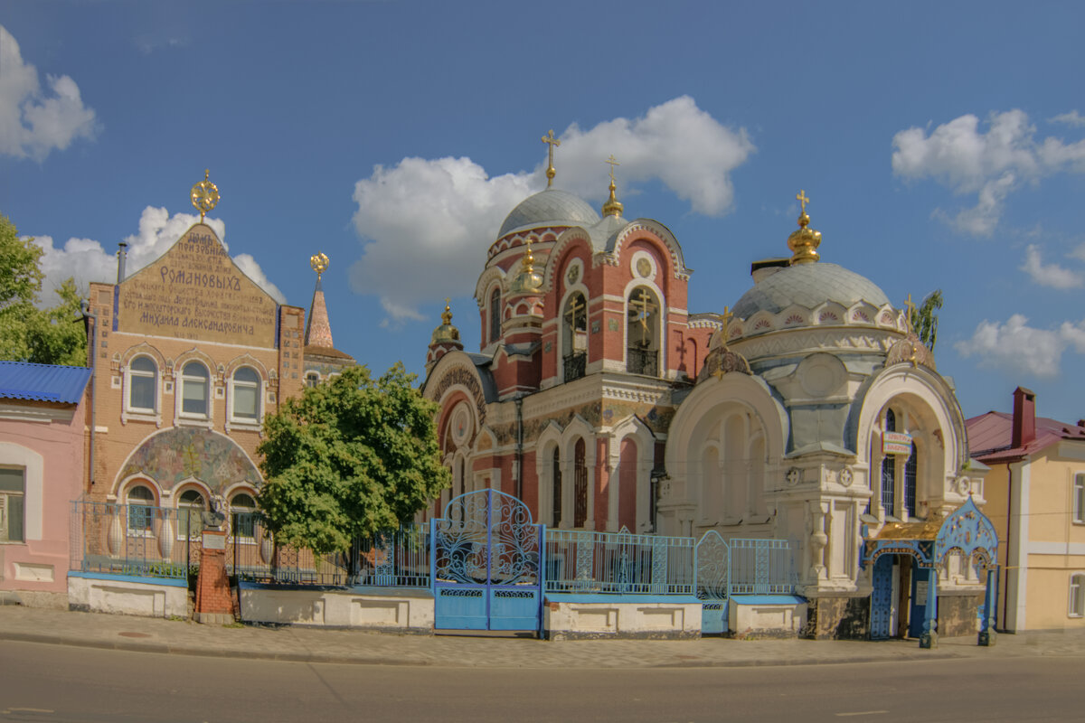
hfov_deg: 77.3
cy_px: 362
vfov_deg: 56.1
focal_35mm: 22
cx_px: 542
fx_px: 678
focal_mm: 15
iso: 100
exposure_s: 1/3200
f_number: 5.6
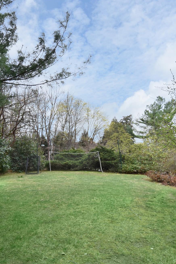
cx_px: 65
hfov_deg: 49.4
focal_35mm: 26
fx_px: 189
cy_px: 136
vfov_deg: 69.8
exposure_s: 1/125
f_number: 13
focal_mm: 11
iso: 800
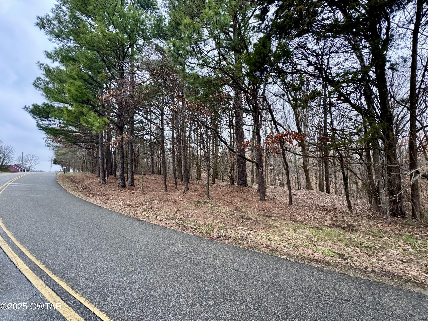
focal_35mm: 14
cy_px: 160
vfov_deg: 85.7
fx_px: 173
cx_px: 214
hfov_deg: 102.1
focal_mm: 2.22
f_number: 2.2
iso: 125
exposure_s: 1/99
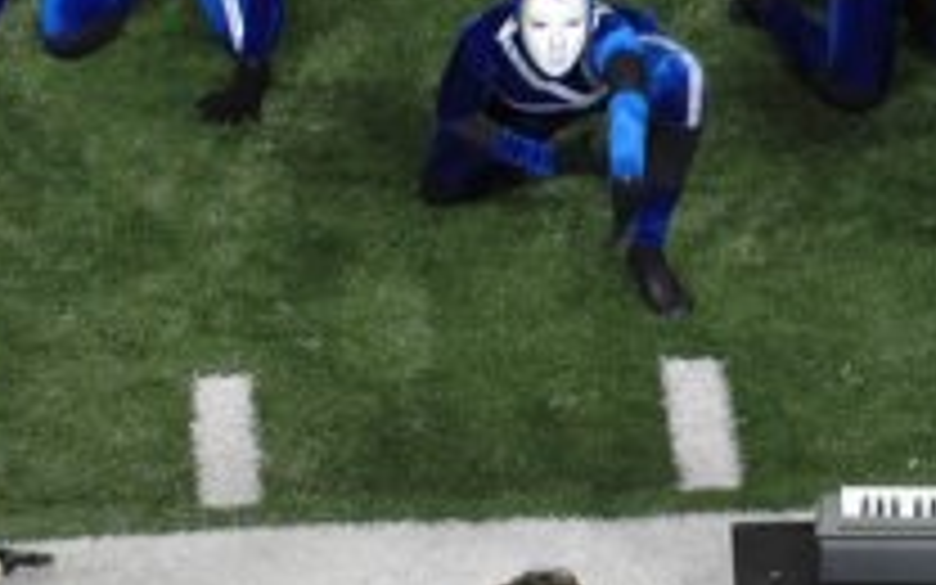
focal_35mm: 764
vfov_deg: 1.7
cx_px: 1305
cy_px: -572
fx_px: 19489
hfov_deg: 2.7
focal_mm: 130
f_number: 2.8
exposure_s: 1/60
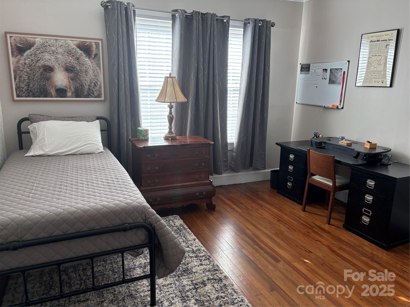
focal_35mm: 26
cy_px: 154
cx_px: 205
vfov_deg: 53.1
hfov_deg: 67.3
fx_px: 308
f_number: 1.6
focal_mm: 5.96
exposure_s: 1/79
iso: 125
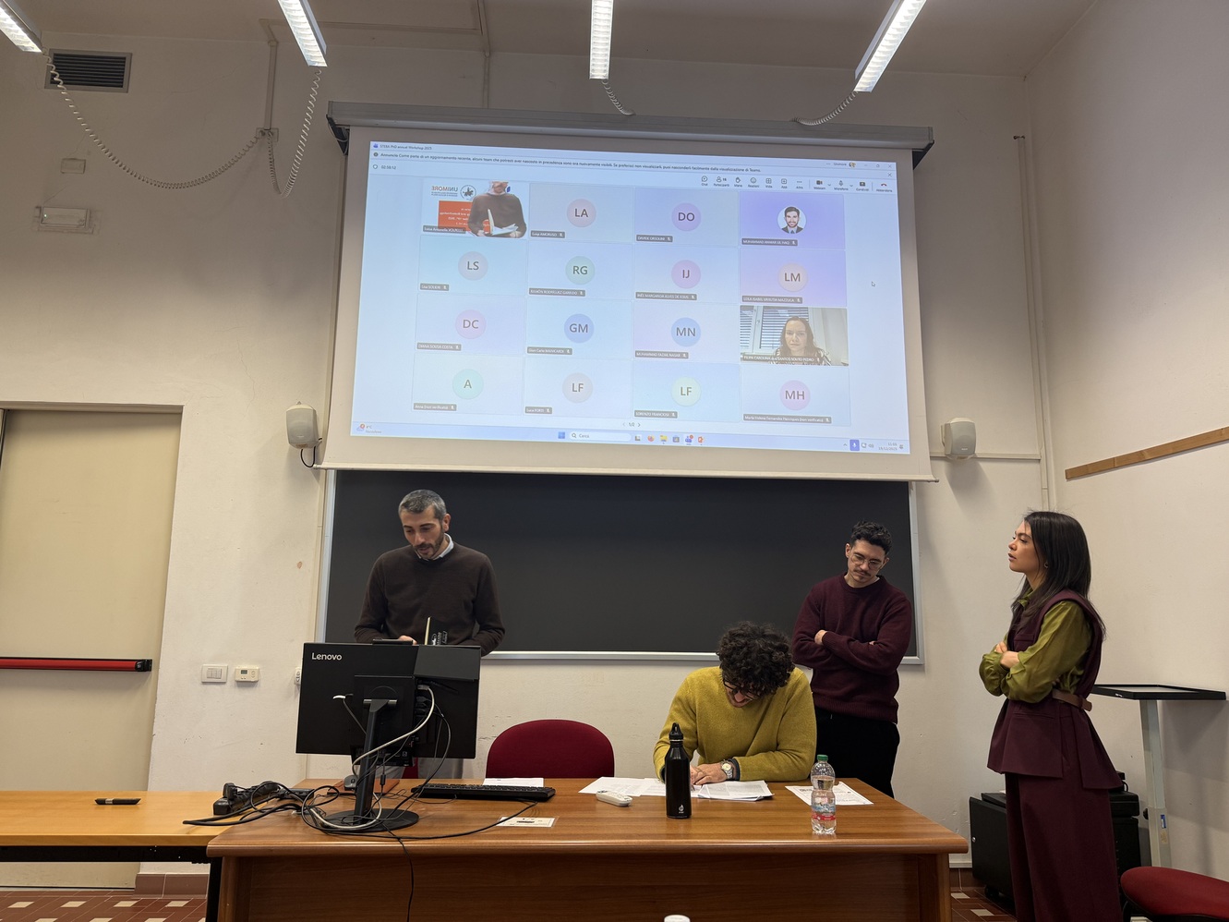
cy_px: 461
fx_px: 852
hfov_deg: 71.6
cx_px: 614
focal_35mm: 24
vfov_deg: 56.8
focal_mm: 6.76
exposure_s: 1/50
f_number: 1.78
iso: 100
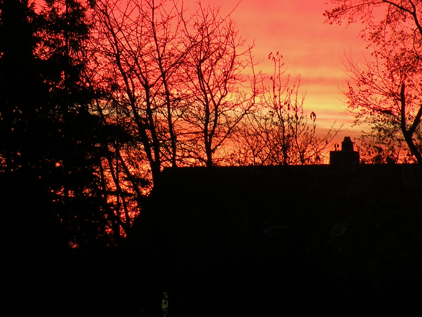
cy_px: 34
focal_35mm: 202
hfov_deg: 9.8
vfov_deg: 7.3
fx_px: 2463
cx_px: 192
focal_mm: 17.9
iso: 64
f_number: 4
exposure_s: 1/28
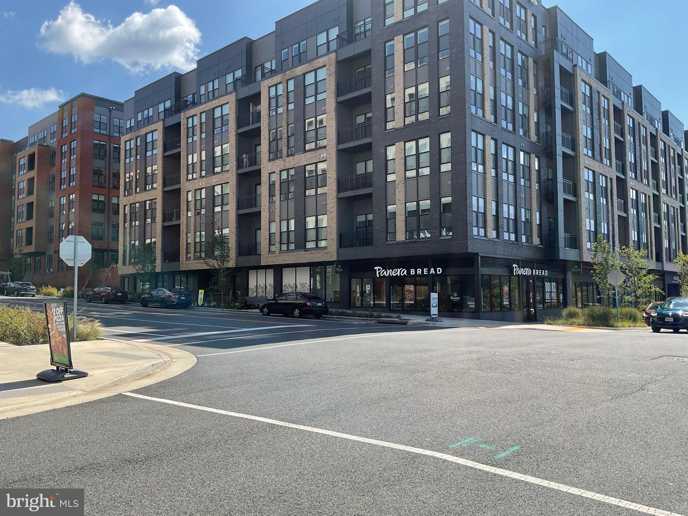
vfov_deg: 48.2
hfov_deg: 61.7
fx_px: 576
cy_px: 258
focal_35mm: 29
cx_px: 344
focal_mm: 3
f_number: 1.8
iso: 16
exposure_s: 1/1490
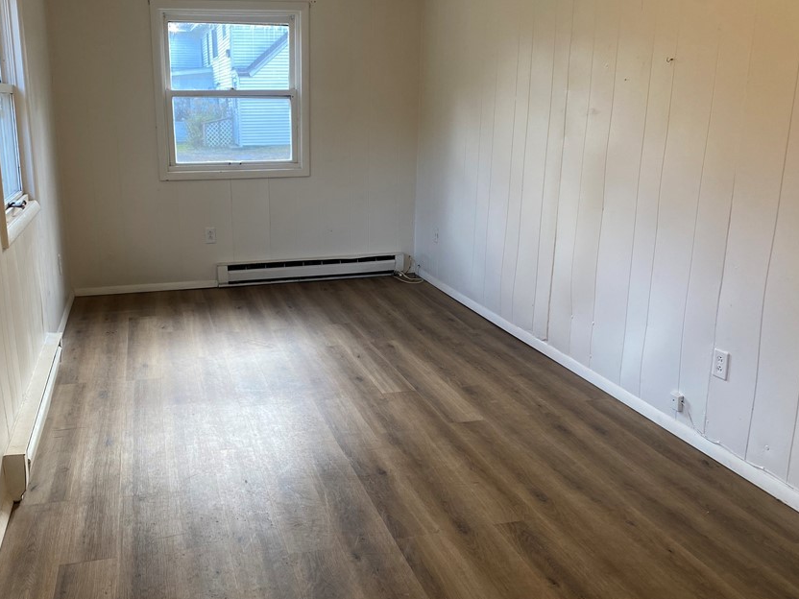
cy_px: 291
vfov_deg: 44.2
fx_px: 739
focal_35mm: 32
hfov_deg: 56.4
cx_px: 317
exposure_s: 1/120
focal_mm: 4.25
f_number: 1.8
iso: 80
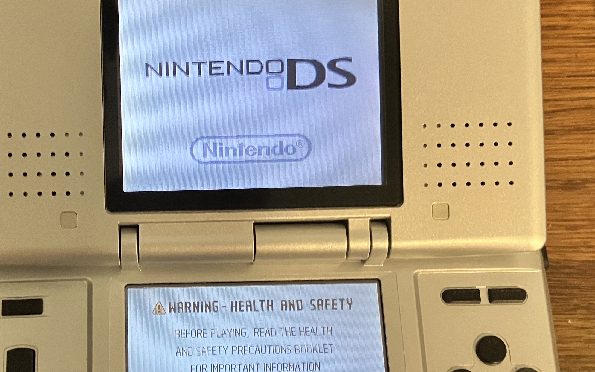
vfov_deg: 23.4
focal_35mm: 55
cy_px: 253
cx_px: 174
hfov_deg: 36.3
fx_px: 892
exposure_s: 1/40
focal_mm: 3.99
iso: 250
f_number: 1.8
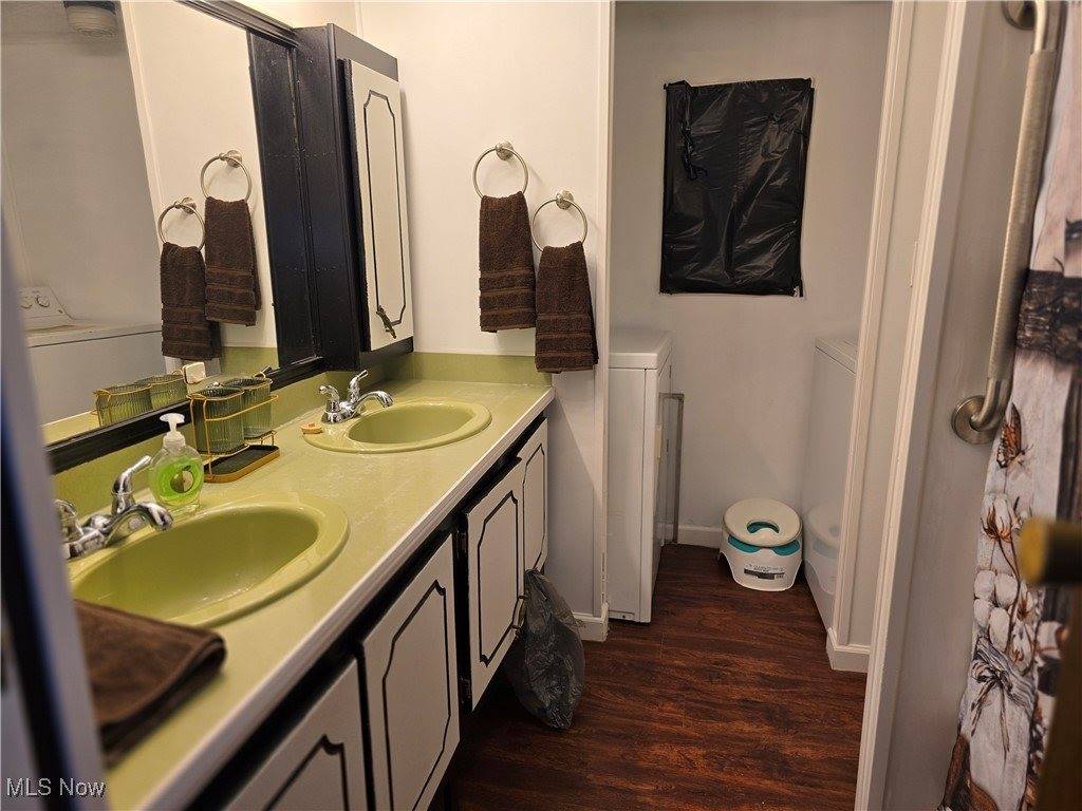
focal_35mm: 23
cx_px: 541
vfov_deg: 58.9
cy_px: 406
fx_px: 719
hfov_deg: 73.9
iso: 80
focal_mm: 6.3
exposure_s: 1/120
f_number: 1.7
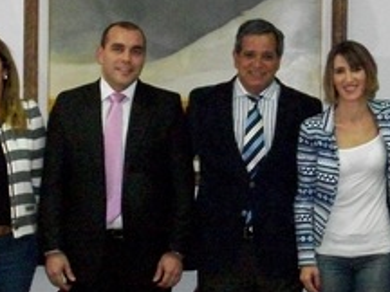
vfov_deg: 13.0
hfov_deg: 17.3
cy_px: 187
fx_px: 1284
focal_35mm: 114
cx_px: 222
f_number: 3.5
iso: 800
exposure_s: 1/80
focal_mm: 7.8
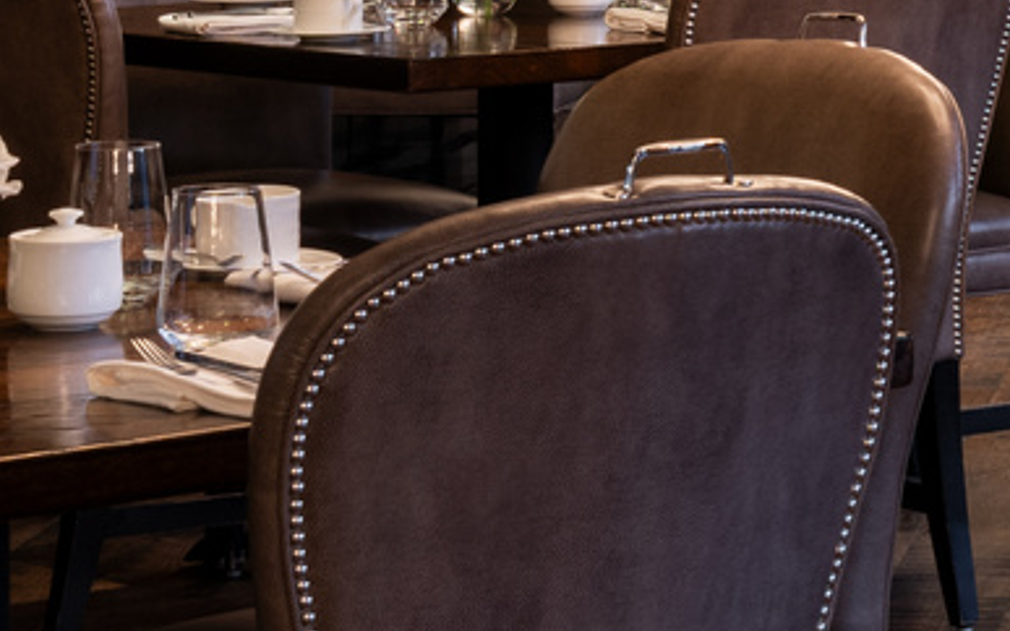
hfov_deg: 9.9
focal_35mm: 205
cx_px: 1519
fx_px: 5644
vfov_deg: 6.3
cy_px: -345
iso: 100
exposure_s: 8
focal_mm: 38
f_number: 11
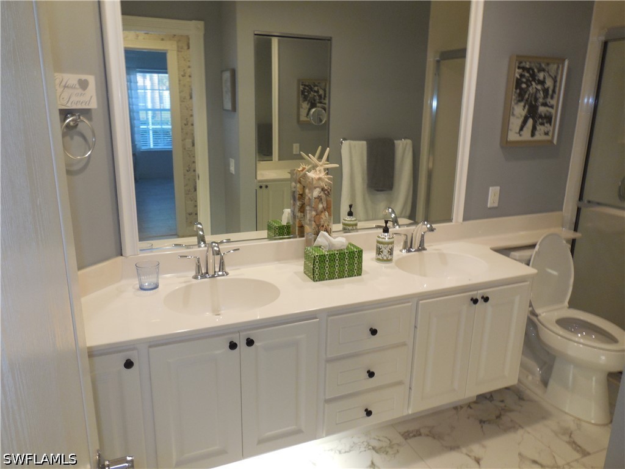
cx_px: 312
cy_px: 234
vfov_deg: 54.9
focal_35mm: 25
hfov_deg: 69.4
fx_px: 451
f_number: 3.1
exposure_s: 1/30
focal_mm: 4.5
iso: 200
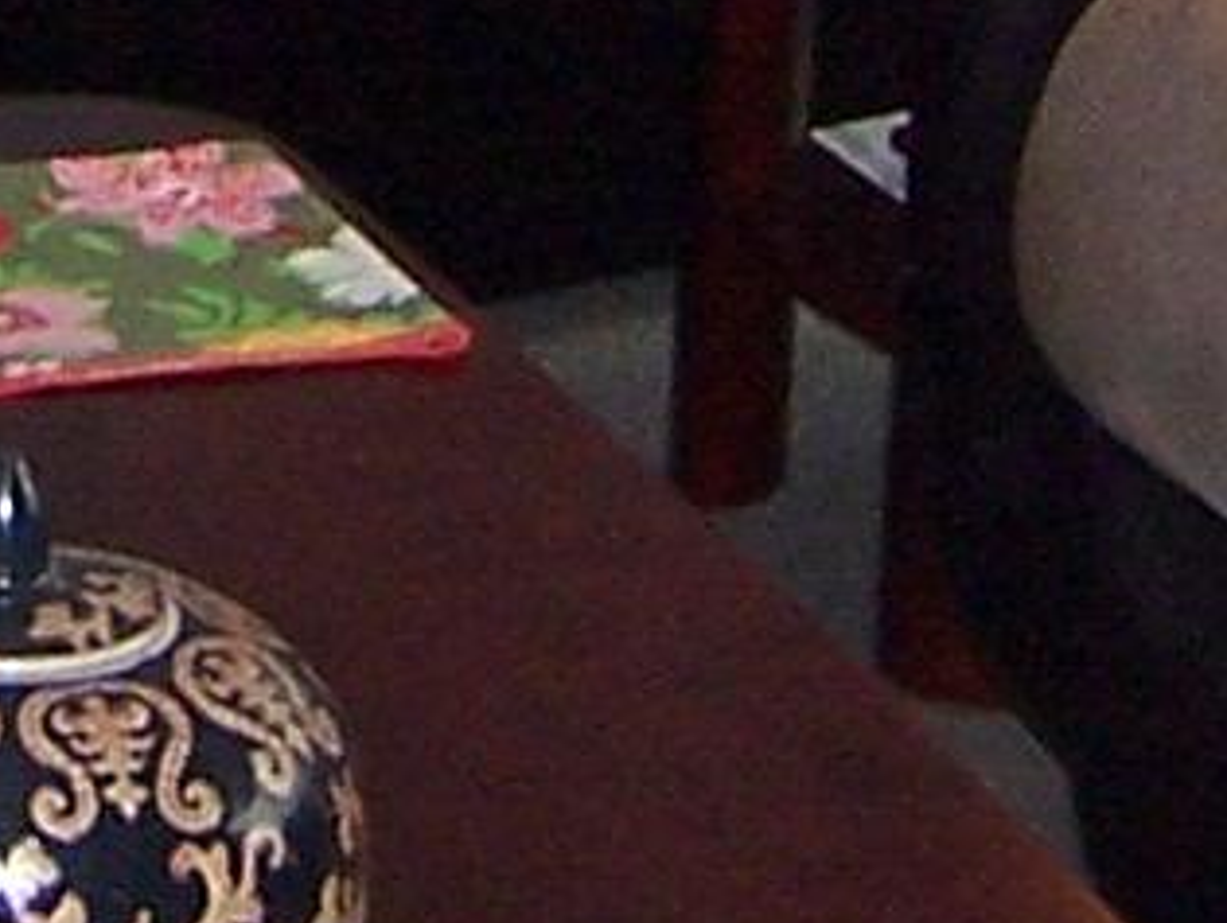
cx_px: -261
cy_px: -1643
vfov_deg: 5.8
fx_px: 8552
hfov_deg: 8.1
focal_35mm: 241
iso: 140
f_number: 2.8
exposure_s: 1/60
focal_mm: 5.5
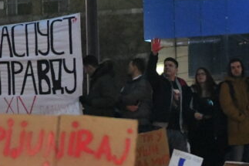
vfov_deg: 4.1
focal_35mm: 333
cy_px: 91
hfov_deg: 6.2
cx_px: 2
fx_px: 2302
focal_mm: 70
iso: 10000
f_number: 4
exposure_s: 1/100
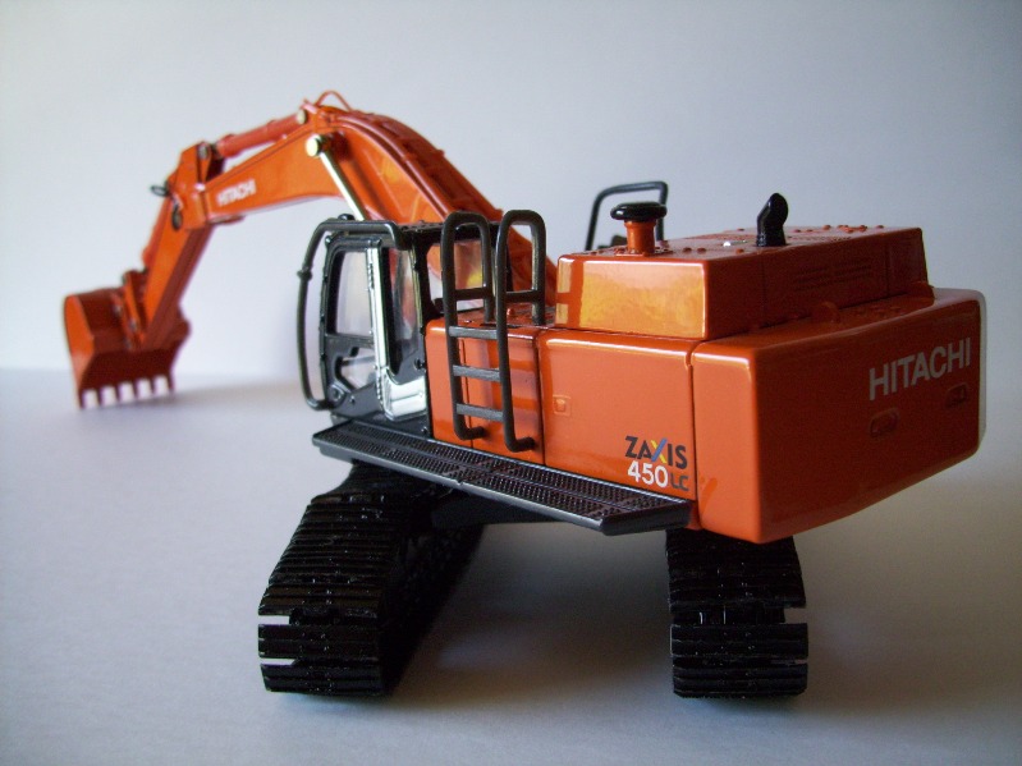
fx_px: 1004
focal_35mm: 34
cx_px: 511
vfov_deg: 41.8
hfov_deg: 54.0
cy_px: 383
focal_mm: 5.7
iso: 160
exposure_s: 1/30
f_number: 2.9
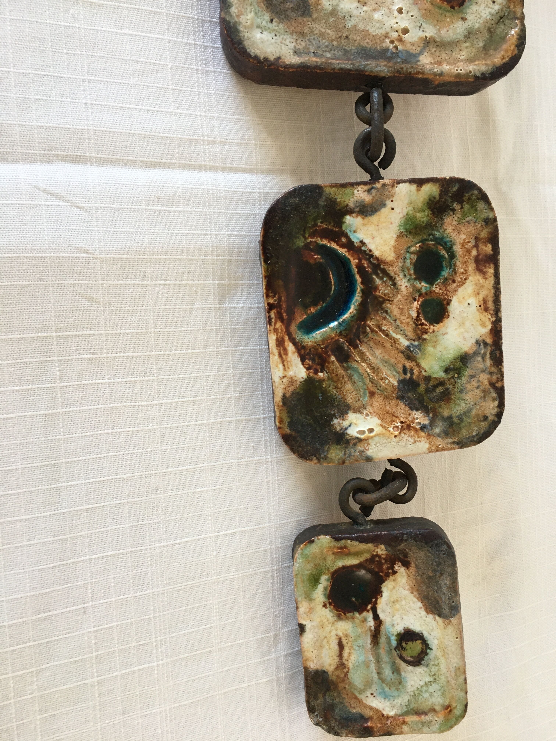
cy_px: 370
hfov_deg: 48.2
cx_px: 278
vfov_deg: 61.7
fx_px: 621
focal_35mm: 29
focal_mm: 4.15
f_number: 2.2
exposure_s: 1/33
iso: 64
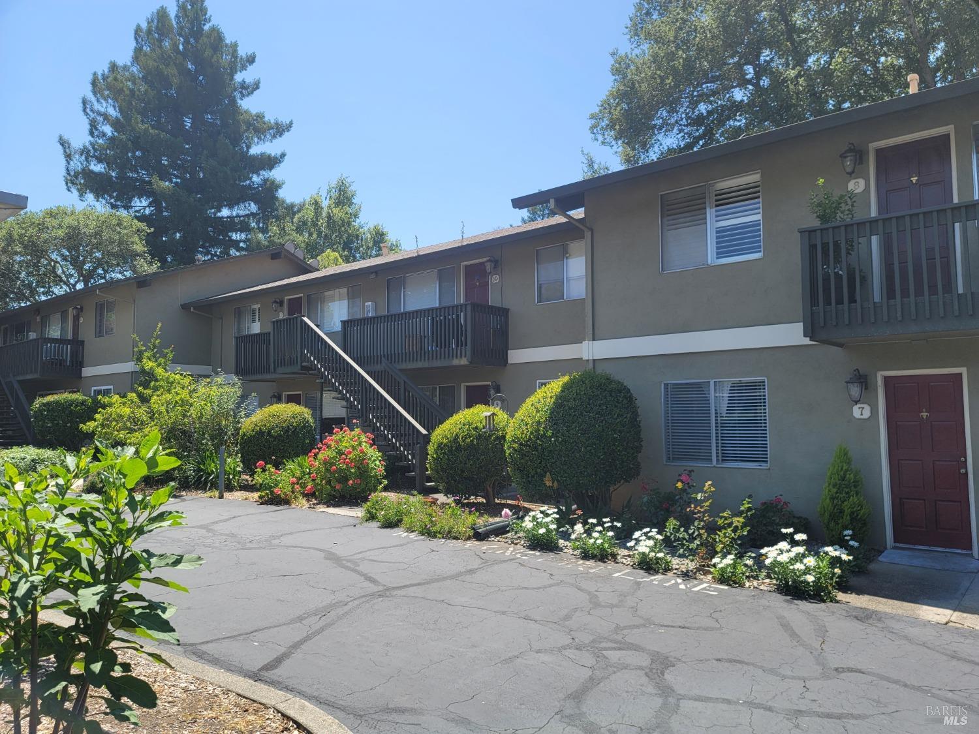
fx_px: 707
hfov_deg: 69.4
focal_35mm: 25
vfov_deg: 54.9
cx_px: 490
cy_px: 367
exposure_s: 1/614
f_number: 1.8
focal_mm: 7
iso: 20
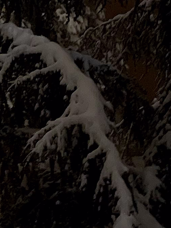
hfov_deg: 8.4
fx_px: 1021
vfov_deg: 11.9
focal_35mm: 155
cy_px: -157
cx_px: -302
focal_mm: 5.1
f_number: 1.6
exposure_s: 1/33
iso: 2000
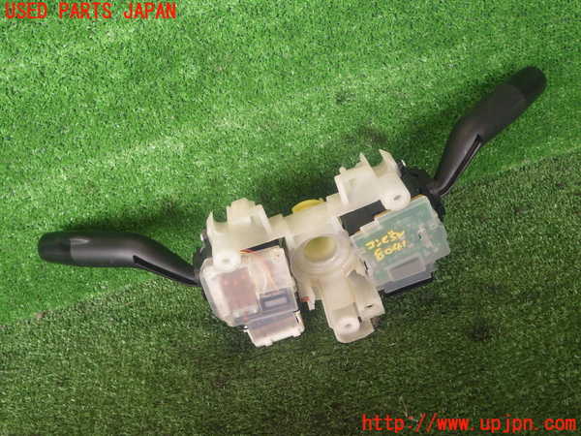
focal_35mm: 31
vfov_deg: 45.4
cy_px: 218
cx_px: 290
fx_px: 520
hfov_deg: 58.4
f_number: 3.1
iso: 160
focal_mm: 5.5
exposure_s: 1/45
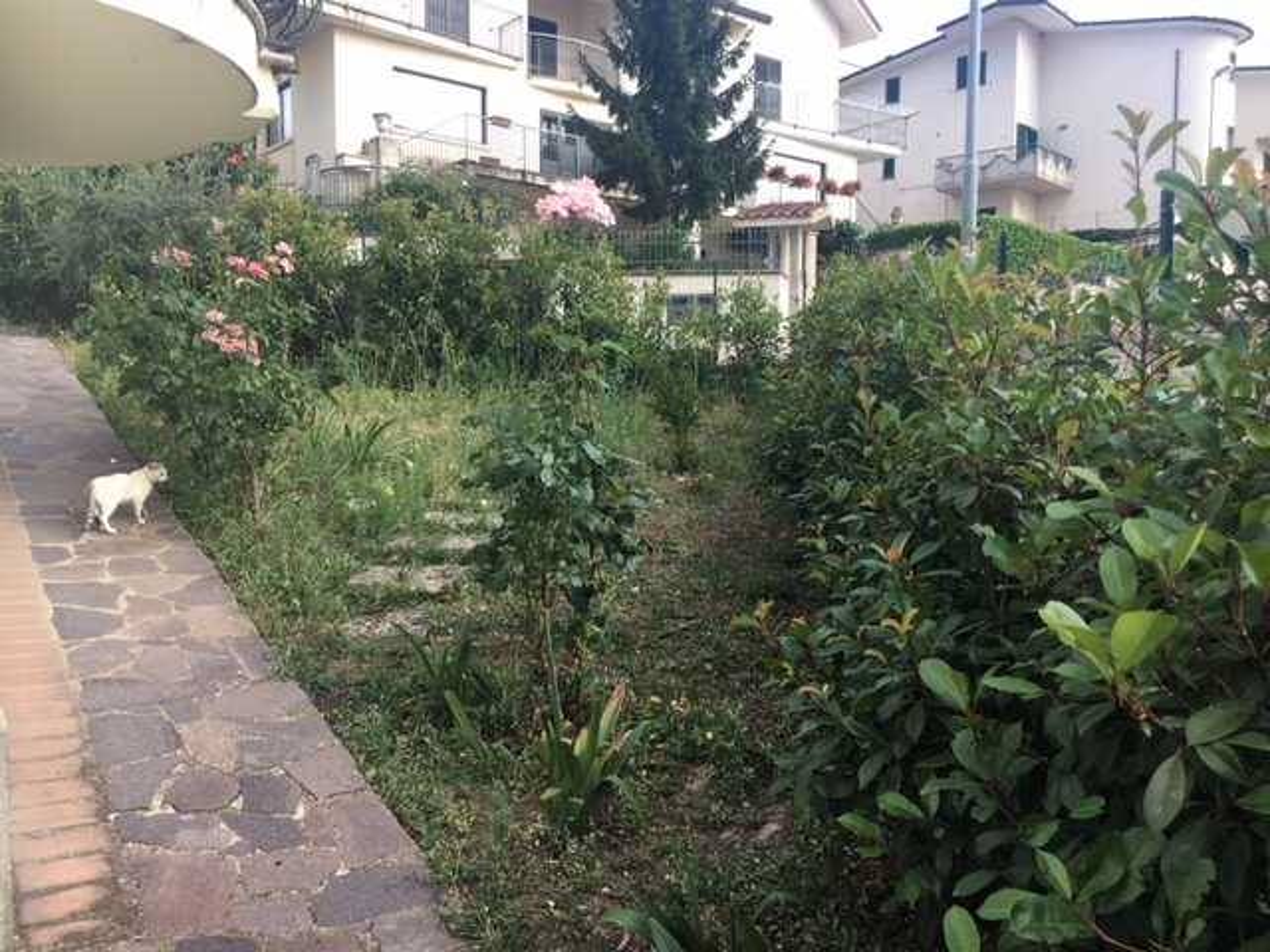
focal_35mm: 29
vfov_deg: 48.2
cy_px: 476
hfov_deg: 61.7
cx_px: 635
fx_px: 1064
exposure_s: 1/100
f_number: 2.2
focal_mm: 4.15
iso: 32
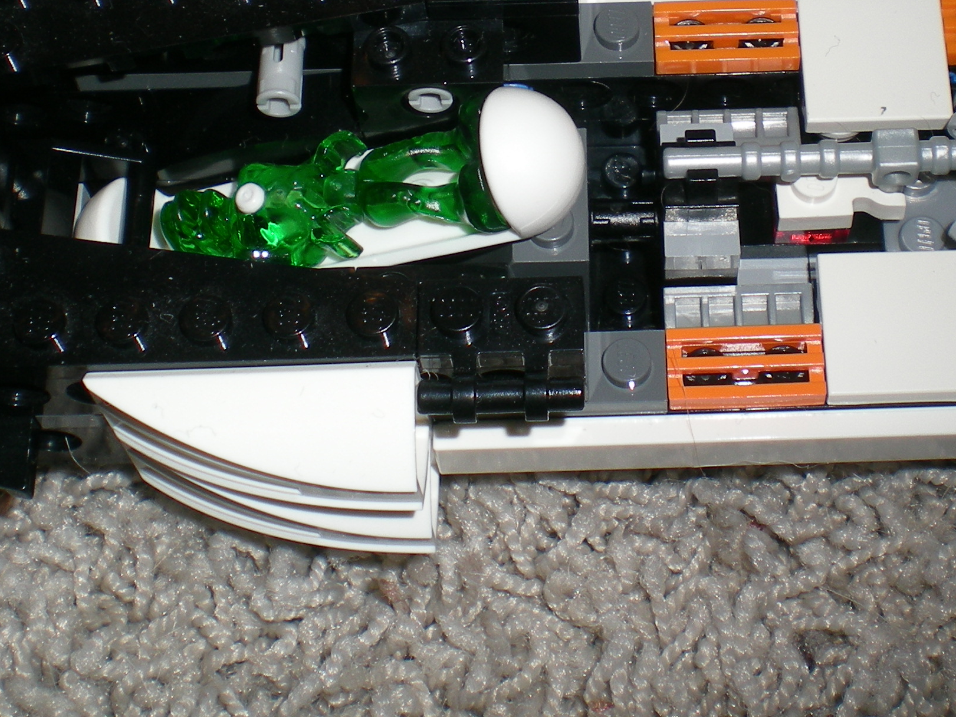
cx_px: 626
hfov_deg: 26.9
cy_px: 147
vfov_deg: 20.2
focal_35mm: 72
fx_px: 1989
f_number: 4.6
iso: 50
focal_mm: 6.3
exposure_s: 1/60
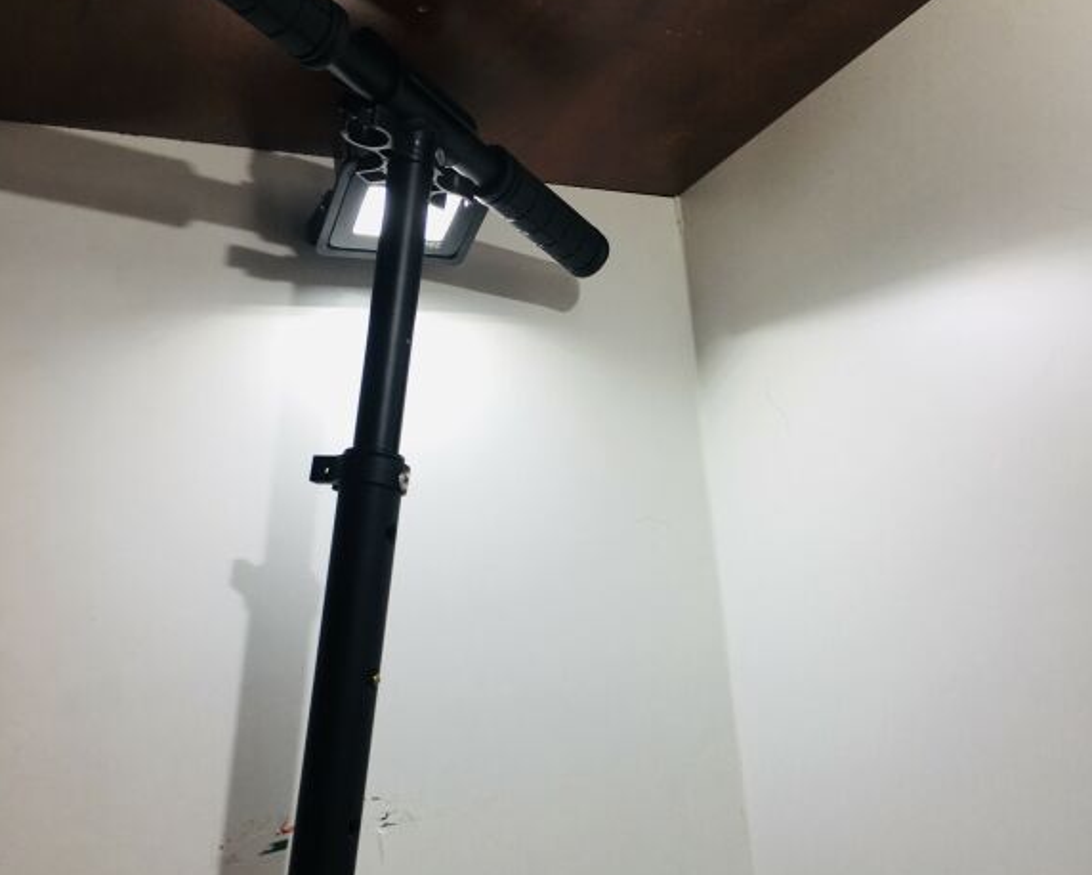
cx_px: 544
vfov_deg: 38.7
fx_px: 1229
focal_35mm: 38
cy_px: 590
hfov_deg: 47.9
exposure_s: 1/100
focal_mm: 4.15
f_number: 2.2
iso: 25
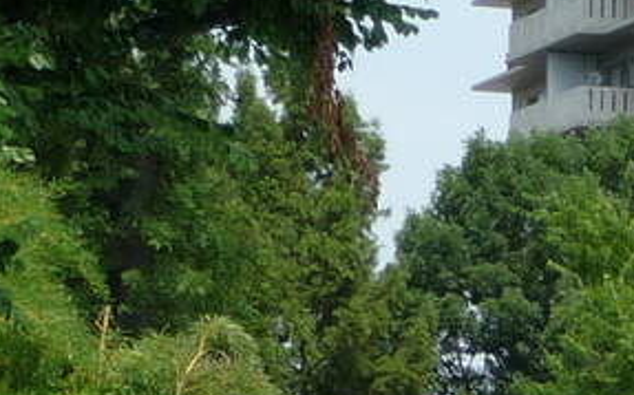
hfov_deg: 7.6
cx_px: 1182
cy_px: 1236
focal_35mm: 266
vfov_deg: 4.7
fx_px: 4593
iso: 100
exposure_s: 1/640
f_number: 4.1
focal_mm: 7.6
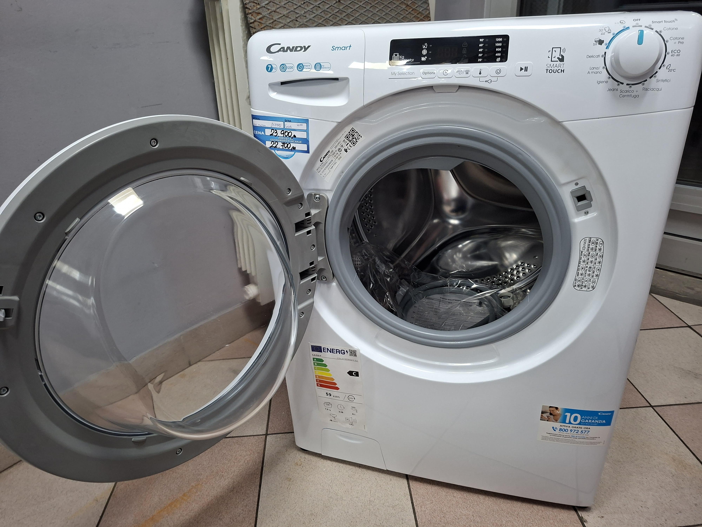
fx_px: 466
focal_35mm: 23
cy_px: 264
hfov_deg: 73.9
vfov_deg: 58.9
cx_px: 351
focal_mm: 5.54
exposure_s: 1/50
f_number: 1.8
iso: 320
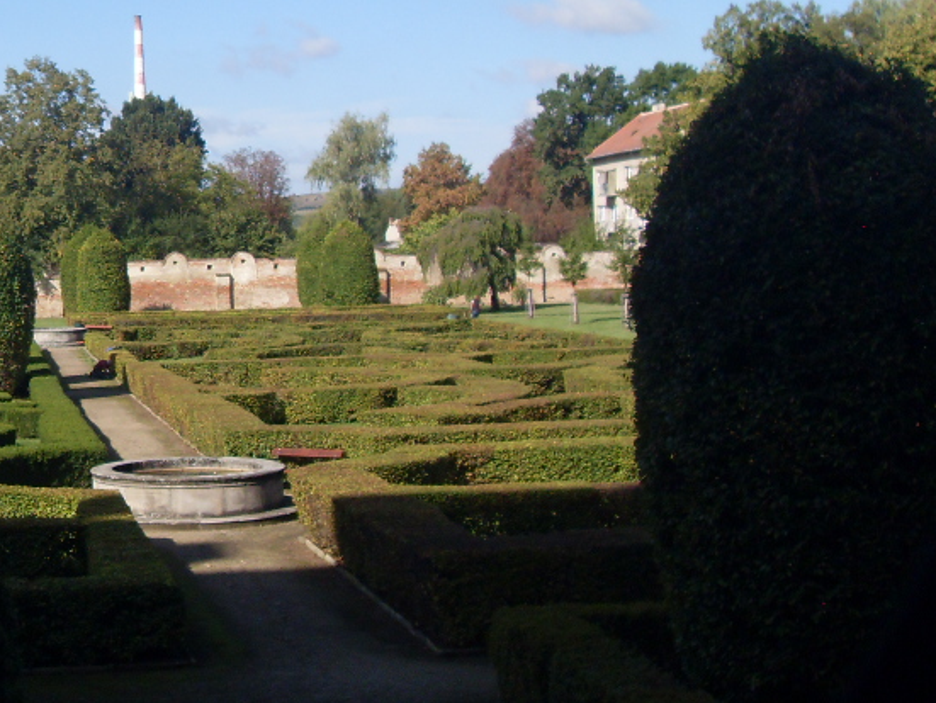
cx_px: 153
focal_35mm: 65
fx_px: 1759
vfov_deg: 22.5
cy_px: 217
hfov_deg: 29.0
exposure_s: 1/350
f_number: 7
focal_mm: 6.3
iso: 80
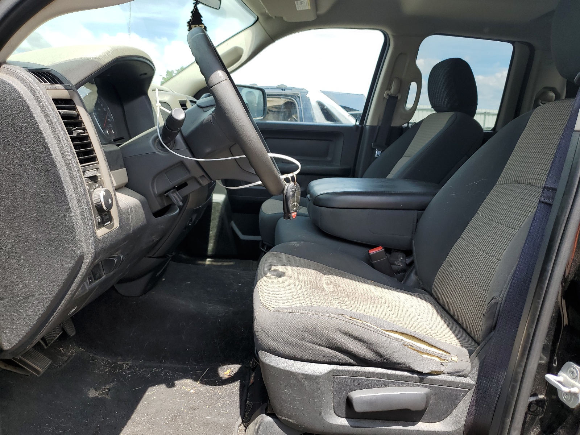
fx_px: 436
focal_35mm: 26
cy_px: 218
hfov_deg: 67.3
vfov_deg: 53.1
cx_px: 290
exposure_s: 1/833
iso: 50
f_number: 1.5
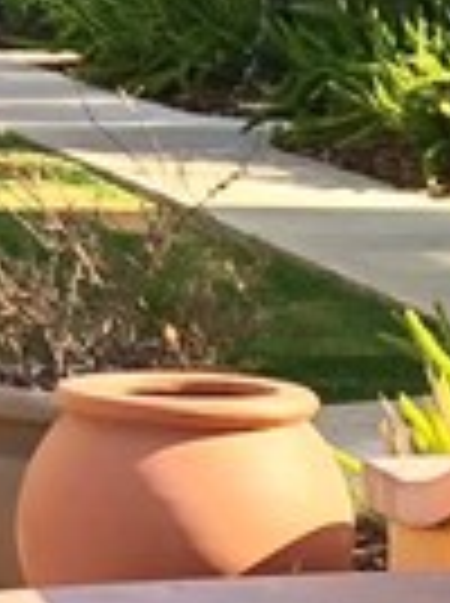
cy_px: 904
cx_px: 954
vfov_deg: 9.0
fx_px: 3721
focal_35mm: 214
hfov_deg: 6.7
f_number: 1.8
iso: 20
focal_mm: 4
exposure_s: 1/428
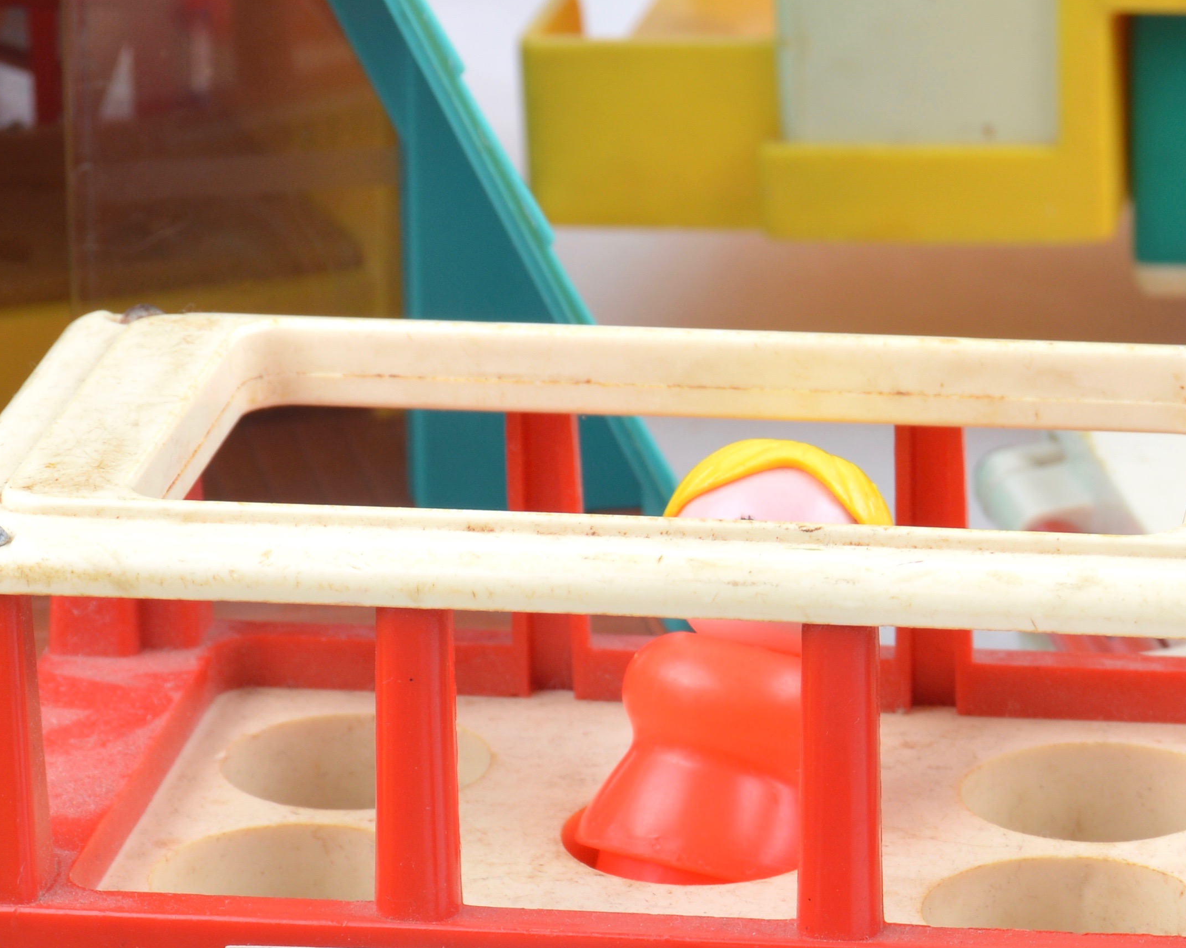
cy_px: 897
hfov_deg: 9.7
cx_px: 1061
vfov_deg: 7.8
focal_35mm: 198
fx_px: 6949
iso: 100
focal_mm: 50
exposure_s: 1/30
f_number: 9
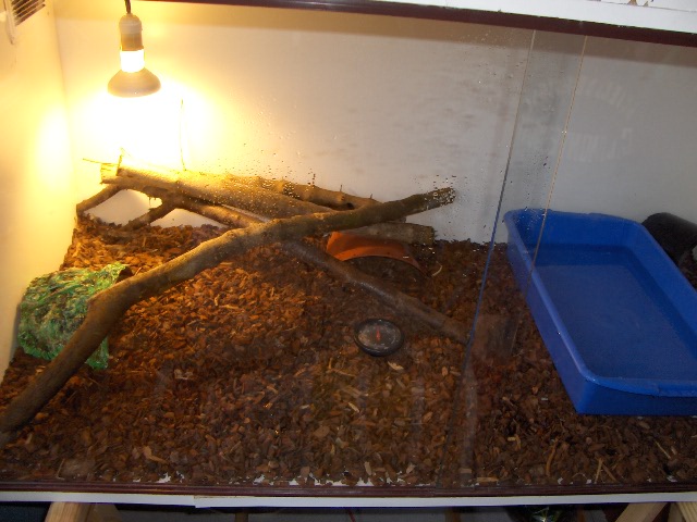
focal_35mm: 35
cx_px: 348
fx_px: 705
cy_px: 261
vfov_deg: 40.7
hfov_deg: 52.6
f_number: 2.6
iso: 100
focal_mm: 5.8
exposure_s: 1/60
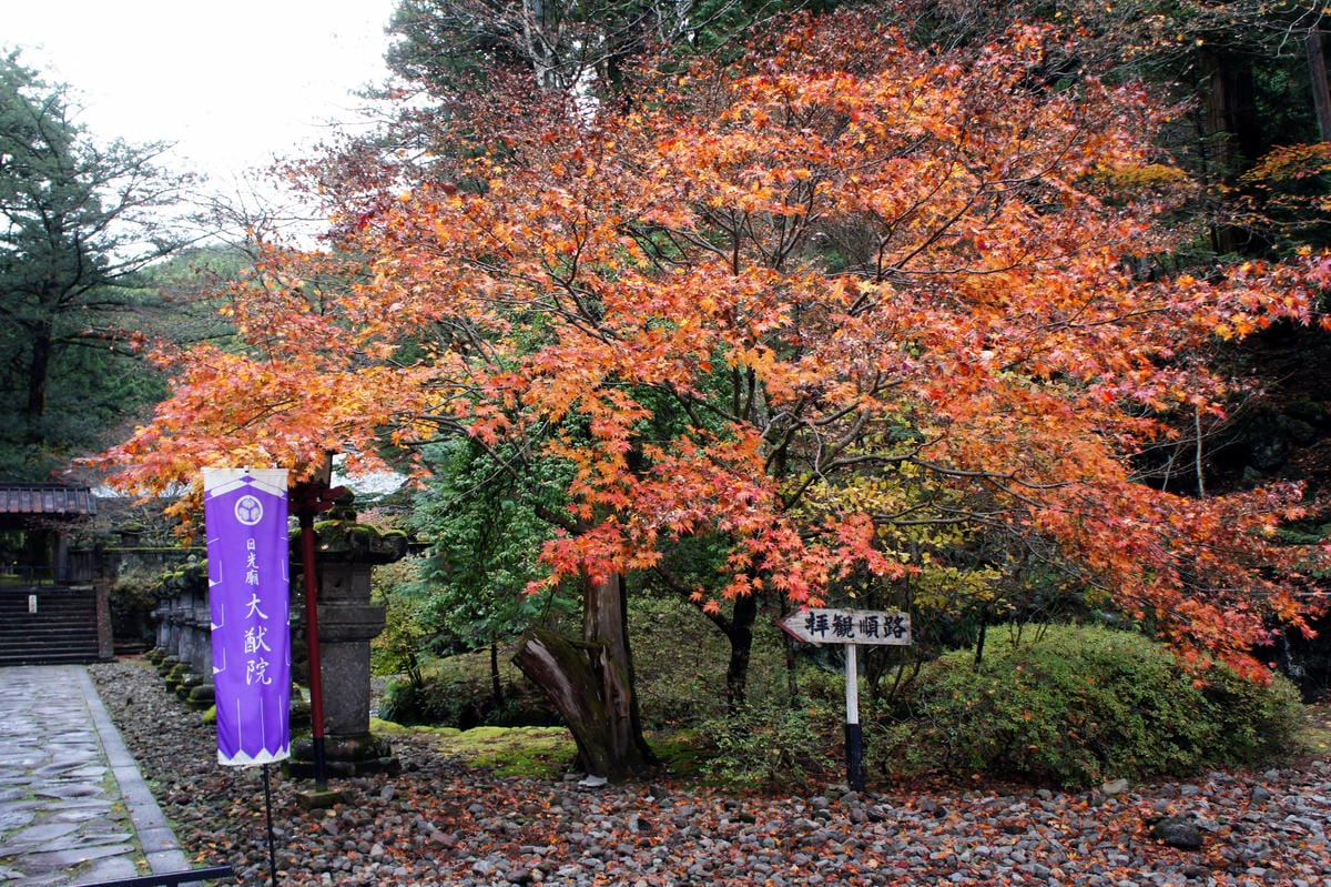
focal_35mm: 27
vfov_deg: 47.9
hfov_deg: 67.4
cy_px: 444
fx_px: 998
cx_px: 666
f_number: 5
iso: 200
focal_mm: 18
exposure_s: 1/40
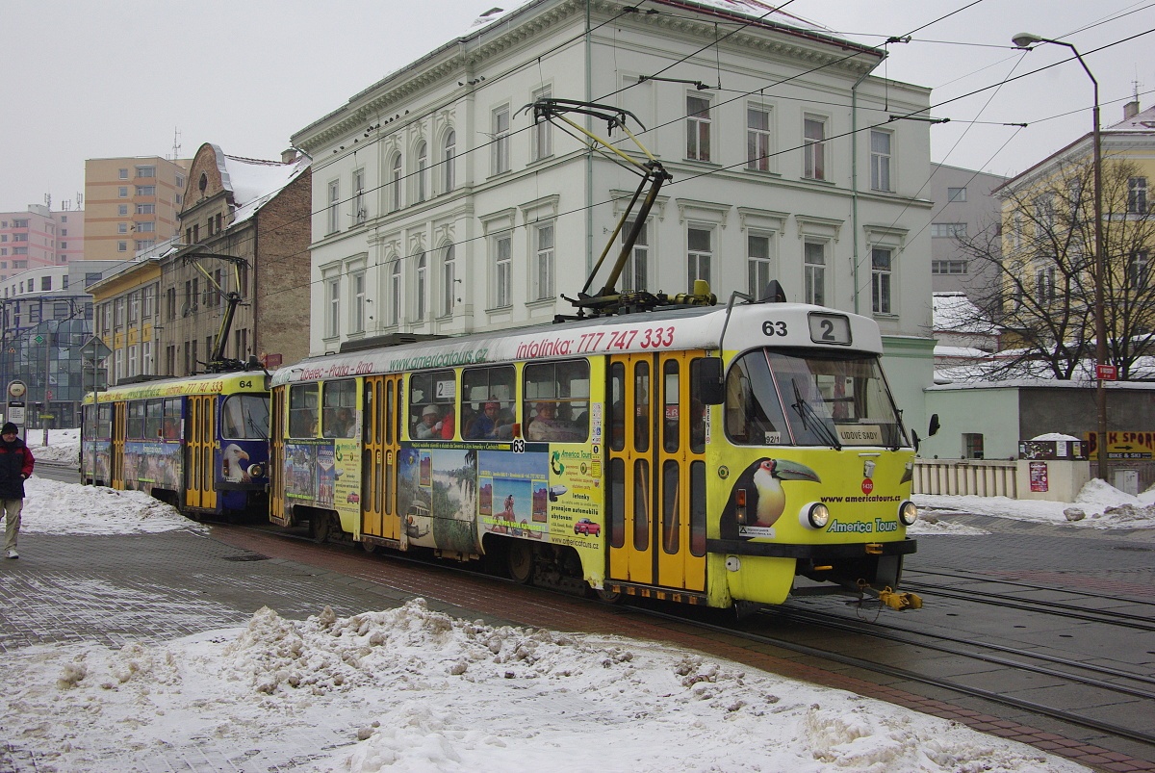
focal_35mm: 39
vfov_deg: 34.3
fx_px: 1253
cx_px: 578
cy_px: 386
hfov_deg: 49.5
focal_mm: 26
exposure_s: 1/800
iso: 400
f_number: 7.1
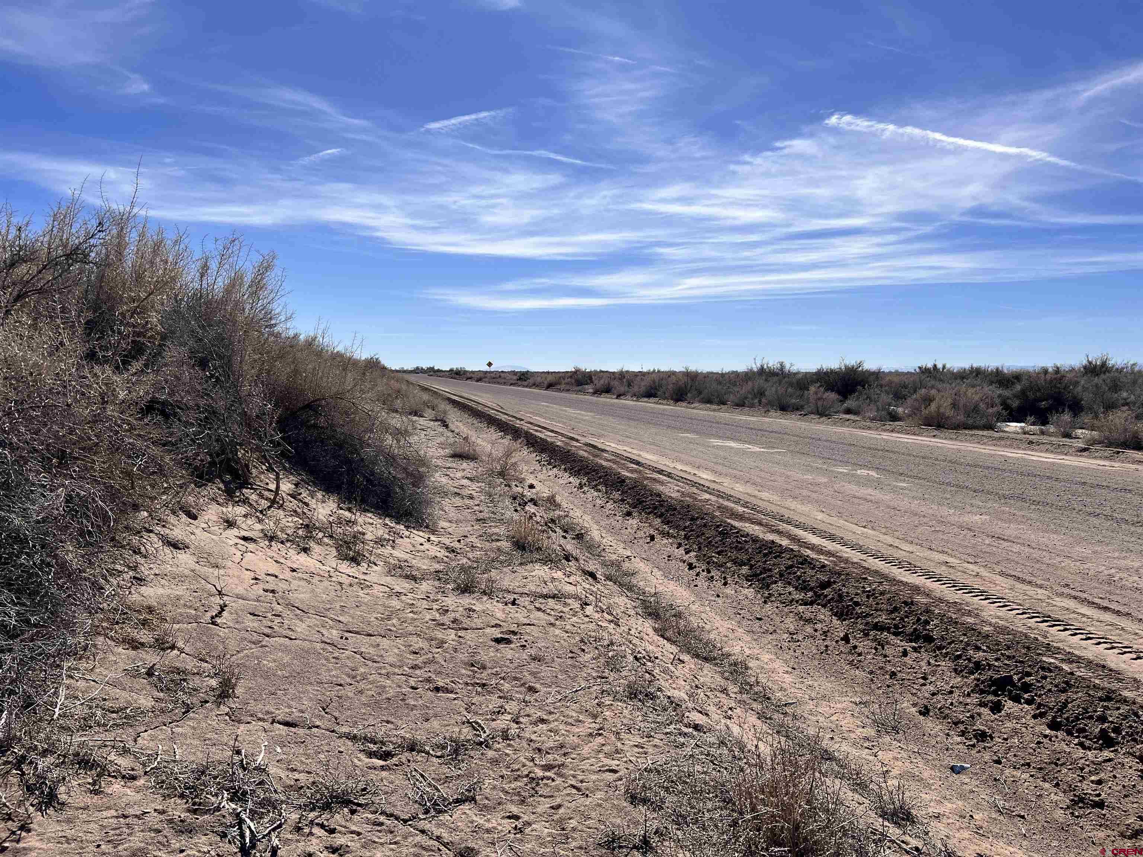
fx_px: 859
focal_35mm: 26
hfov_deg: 67.3
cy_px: 428
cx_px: 572
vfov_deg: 53.1
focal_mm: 5.7
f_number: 1.5
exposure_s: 1/9434
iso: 50
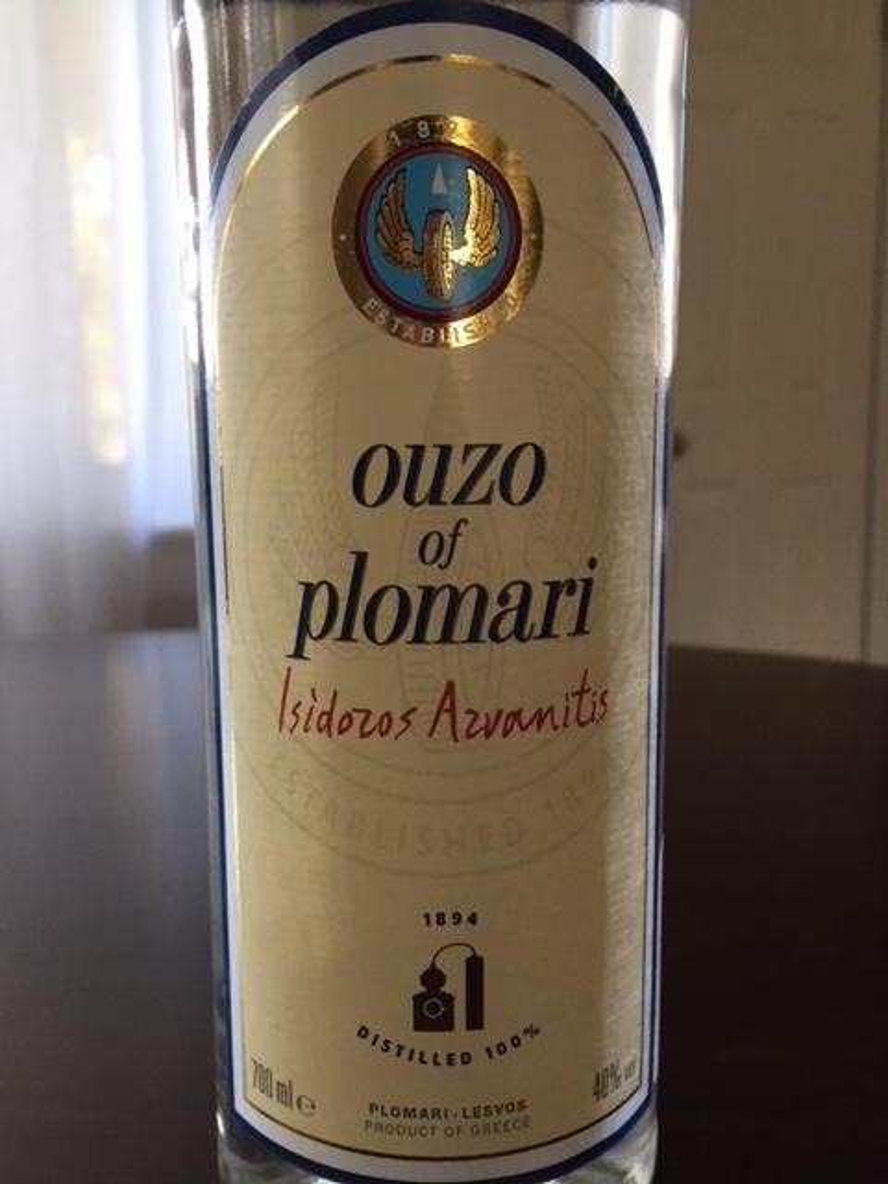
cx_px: 444
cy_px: 592
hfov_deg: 48.2
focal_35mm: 29
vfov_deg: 61.7
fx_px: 992
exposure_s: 1/30
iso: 100
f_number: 2.2
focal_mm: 4.15
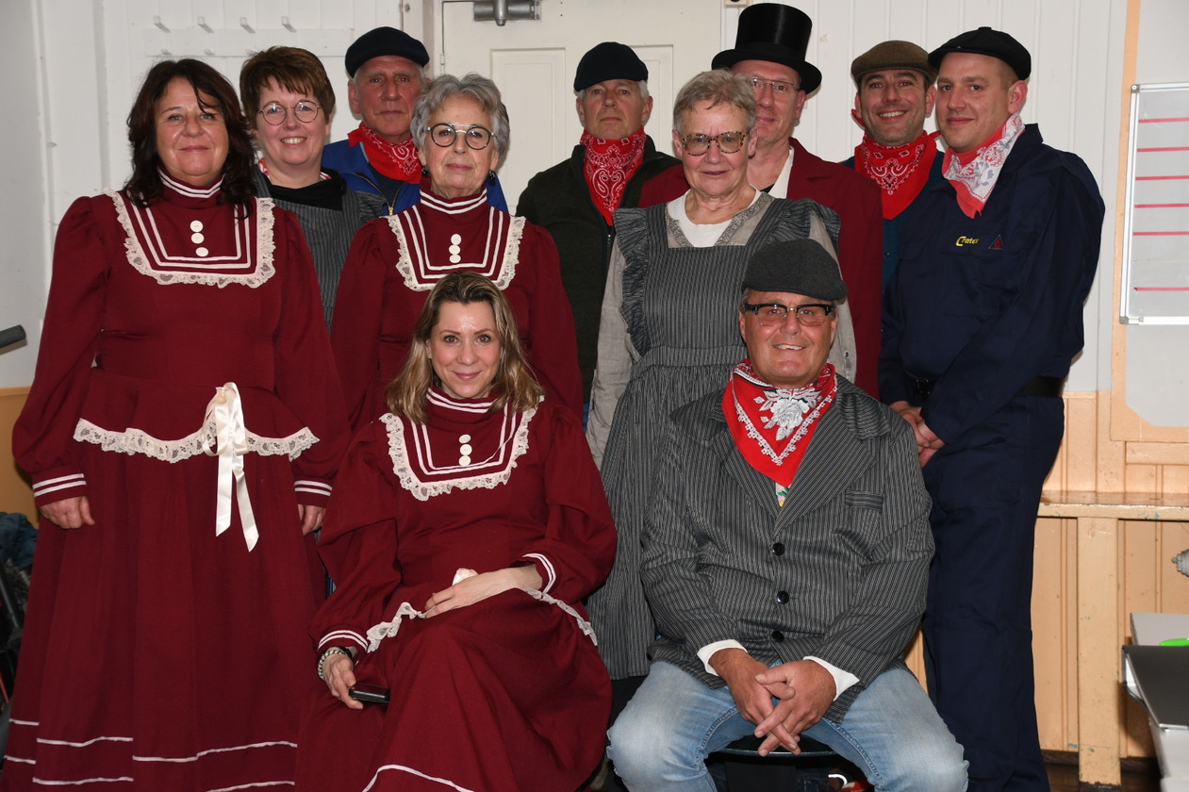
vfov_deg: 20.3
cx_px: 587
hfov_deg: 30.1
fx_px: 2212
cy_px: 397
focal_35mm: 67
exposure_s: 1/60
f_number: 4.5
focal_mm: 44
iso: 250
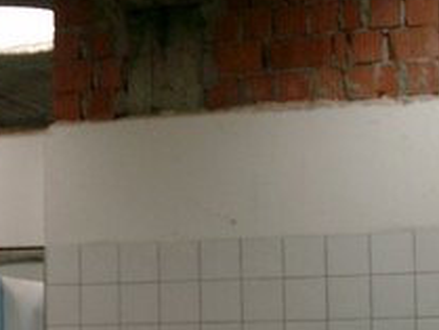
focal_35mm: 106
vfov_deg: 13.8
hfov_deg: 18.3
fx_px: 1345
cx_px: 61
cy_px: 305
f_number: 2.6
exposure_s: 1/50
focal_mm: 7.6
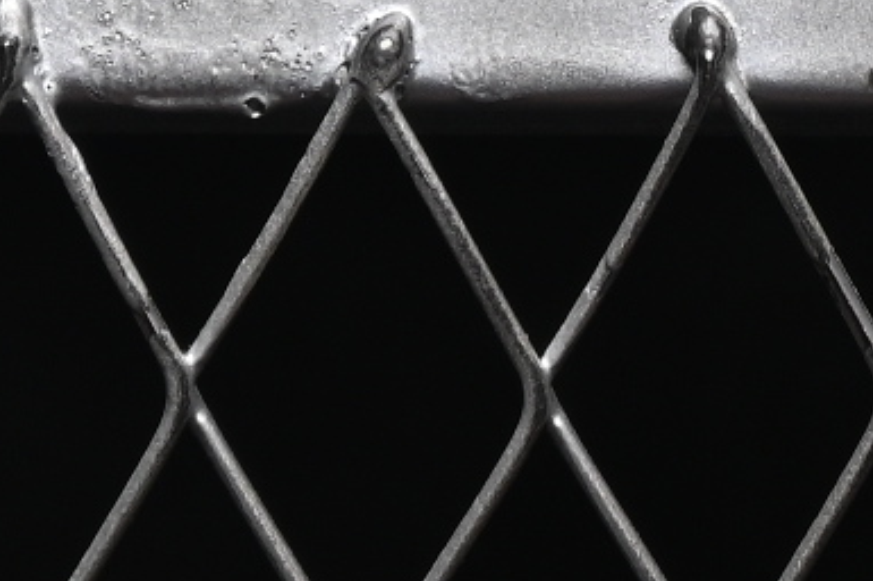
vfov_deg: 2.5
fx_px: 13156
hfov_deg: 3.8
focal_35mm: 543
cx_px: 601
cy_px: -1443
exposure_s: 1/50
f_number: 6.3
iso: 160
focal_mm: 50
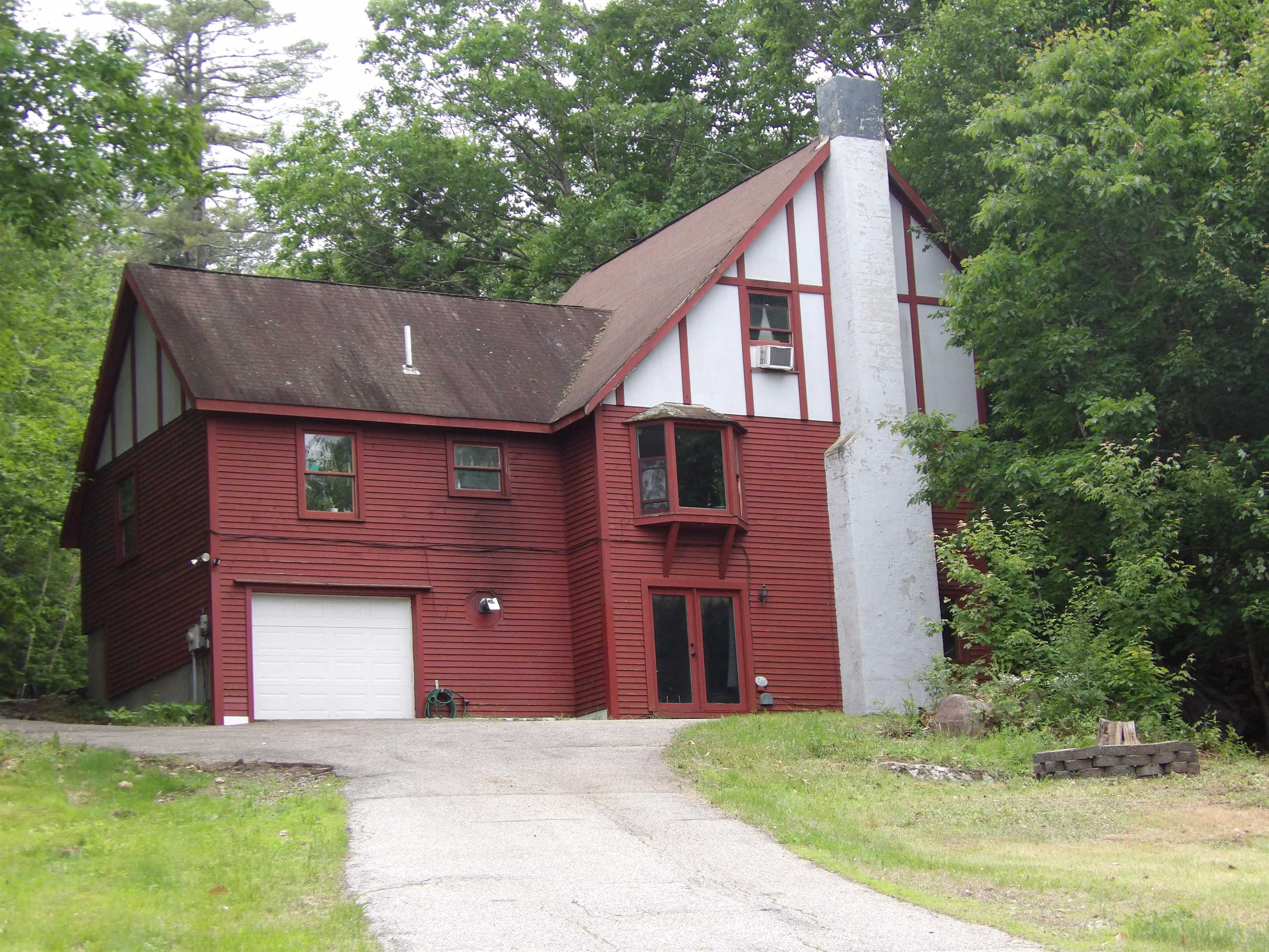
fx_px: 2639
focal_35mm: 72
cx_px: 634
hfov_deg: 27.0
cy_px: 476
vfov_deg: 20.4
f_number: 4.1
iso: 200
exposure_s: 1/79
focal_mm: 13
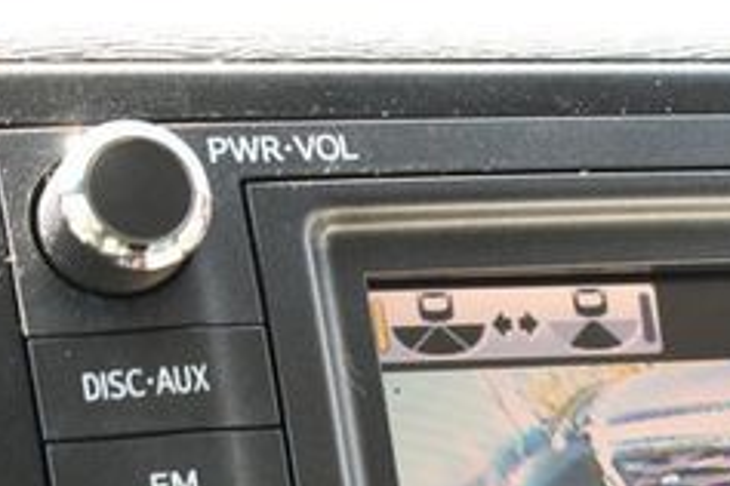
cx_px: 773
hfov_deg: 13.1
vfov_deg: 8.8
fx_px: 3123
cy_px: 627
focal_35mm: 154
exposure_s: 1/250
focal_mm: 38
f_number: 4.8
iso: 800
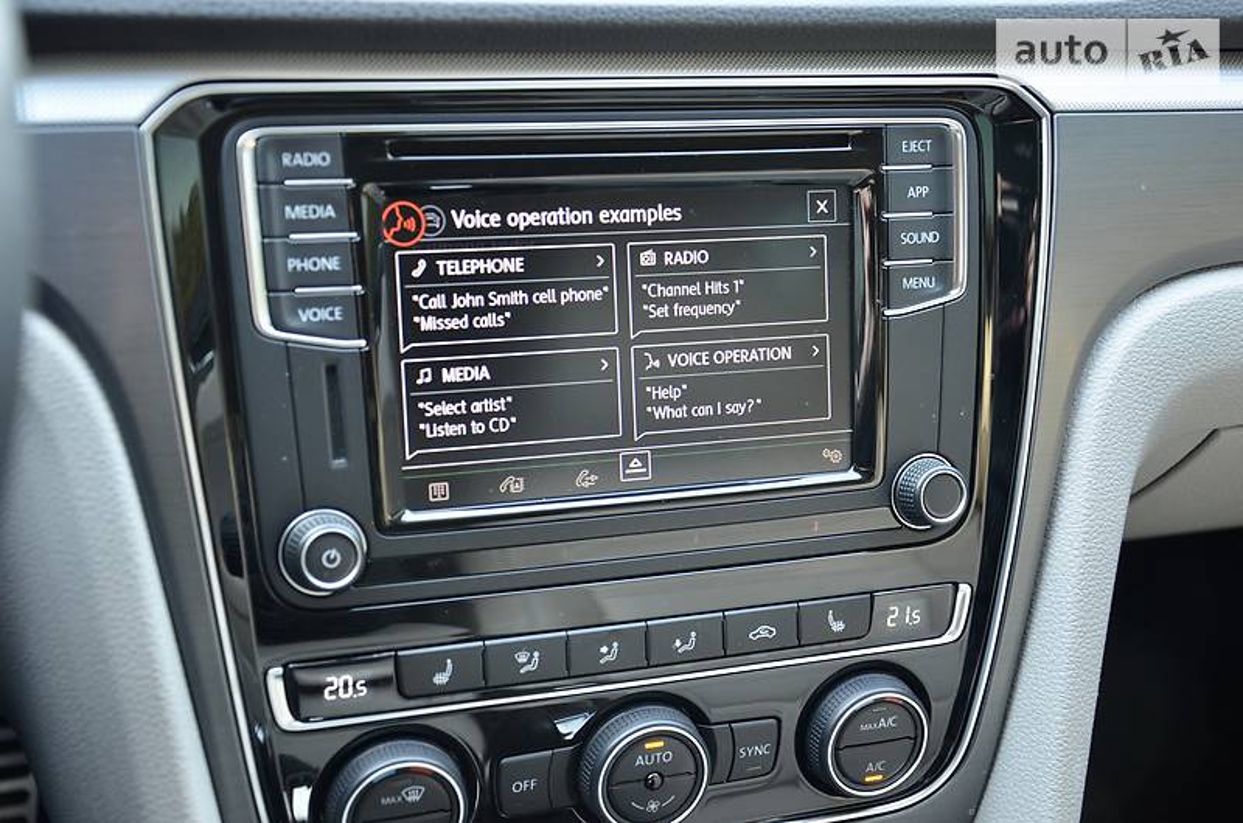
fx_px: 1809
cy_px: 412
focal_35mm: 52
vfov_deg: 25.6
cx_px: 622
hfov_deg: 37.9
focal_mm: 35
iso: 900
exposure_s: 1/30
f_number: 4.5
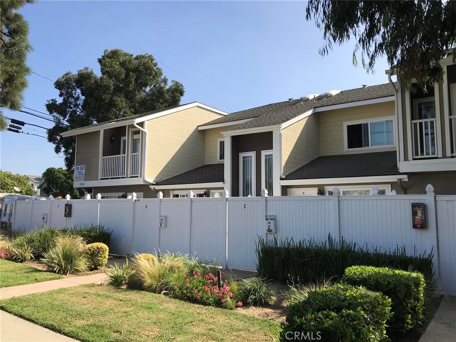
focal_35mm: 28
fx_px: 369
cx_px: 228
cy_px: 171
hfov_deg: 63.4
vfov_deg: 49.7
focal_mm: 3.99
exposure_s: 1/1996
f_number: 1.8
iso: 20
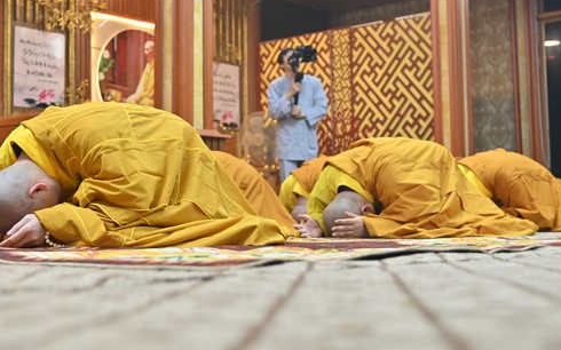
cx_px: 262
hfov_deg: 37.5
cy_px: 138
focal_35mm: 54
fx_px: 825
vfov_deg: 23.9
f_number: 4.5
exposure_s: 1/125
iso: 2000
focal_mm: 40
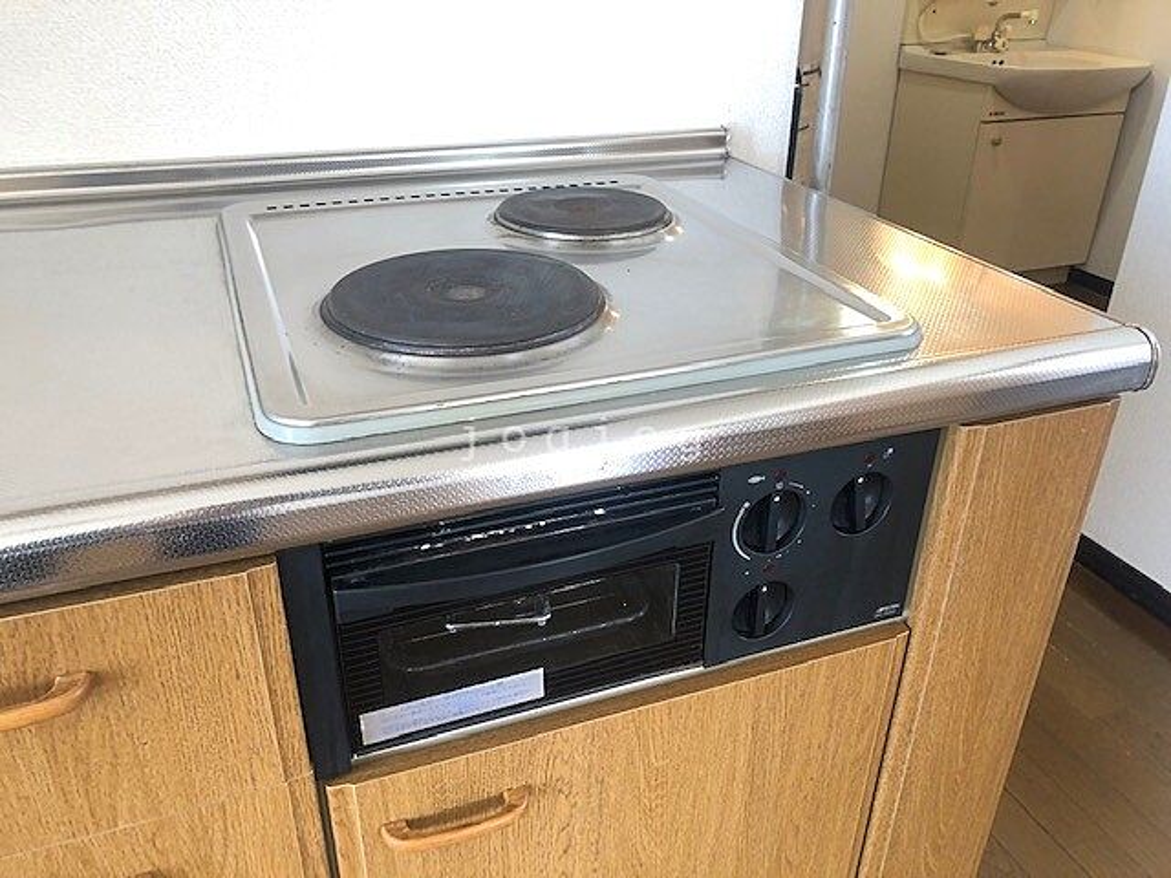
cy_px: 439
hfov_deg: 63.4
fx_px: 947
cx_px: 586
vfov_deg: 49.7
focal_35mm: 28
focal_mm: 3.99
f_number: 1.8
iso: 40
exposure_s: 1/25
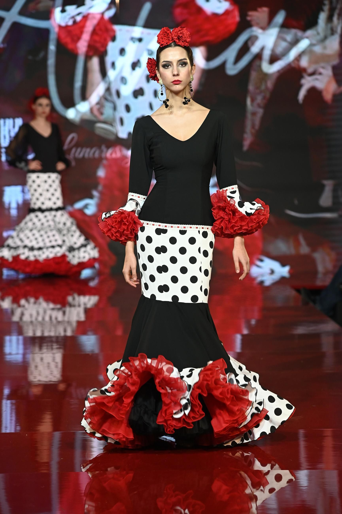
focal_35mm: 130
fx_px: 1855
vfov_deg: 15.8
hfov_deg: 10.5
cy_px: 257
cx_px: 171
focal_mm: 130
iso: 2000
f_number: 4.5
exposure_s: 1/320
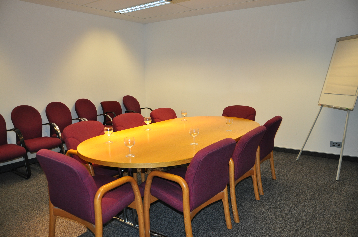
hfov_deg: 67.4
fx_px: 268
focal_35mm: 27
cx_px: 179
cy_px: 118
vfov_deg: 47.8
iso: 800
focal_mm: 18
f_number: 4
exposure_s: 1/60
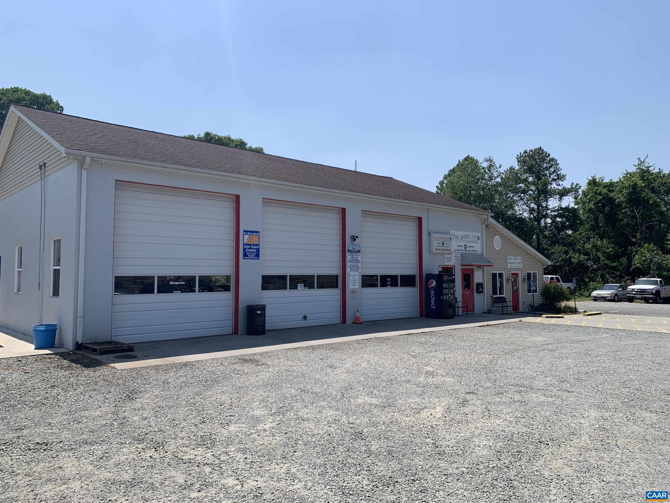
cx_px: 335
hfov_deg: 67.3
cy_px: 252
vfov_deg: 53.1
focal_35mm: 26
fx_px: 503
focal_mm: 4.25
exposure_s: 1/3185
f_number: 1.8
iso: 25
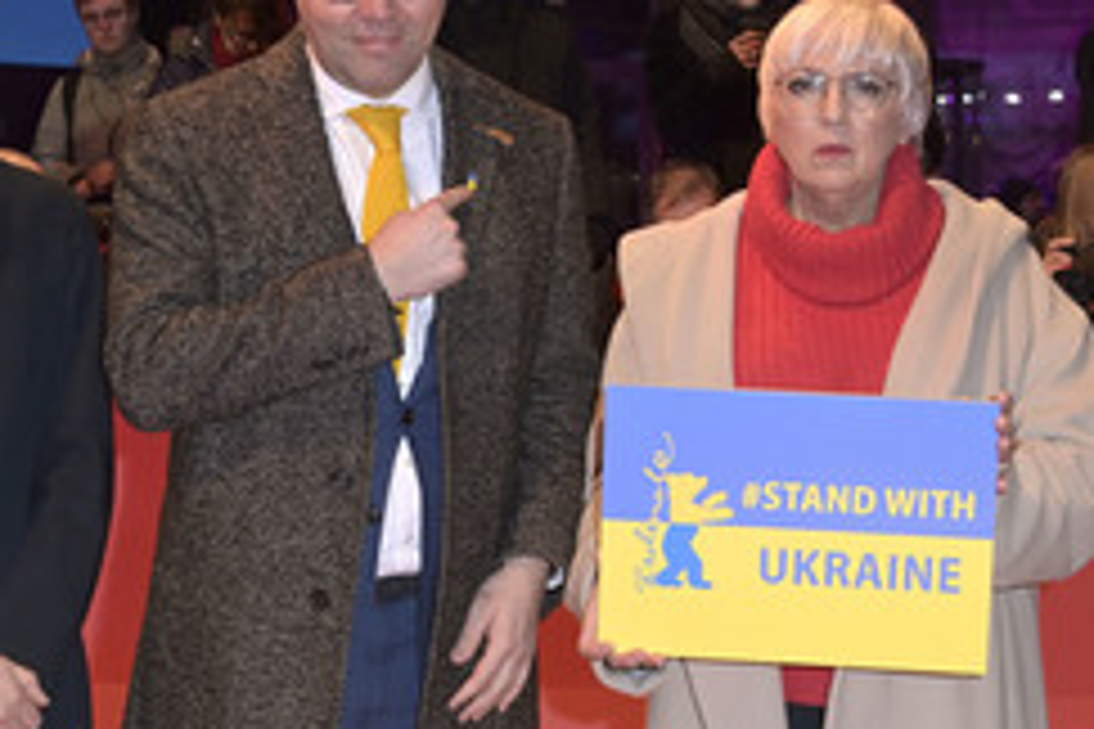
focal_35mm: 78
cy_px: 423
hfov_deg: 26.0
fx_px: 2370
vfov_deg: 17.5
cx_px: 574
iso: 1250
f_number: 5.6
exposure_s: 1/250
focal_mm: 42
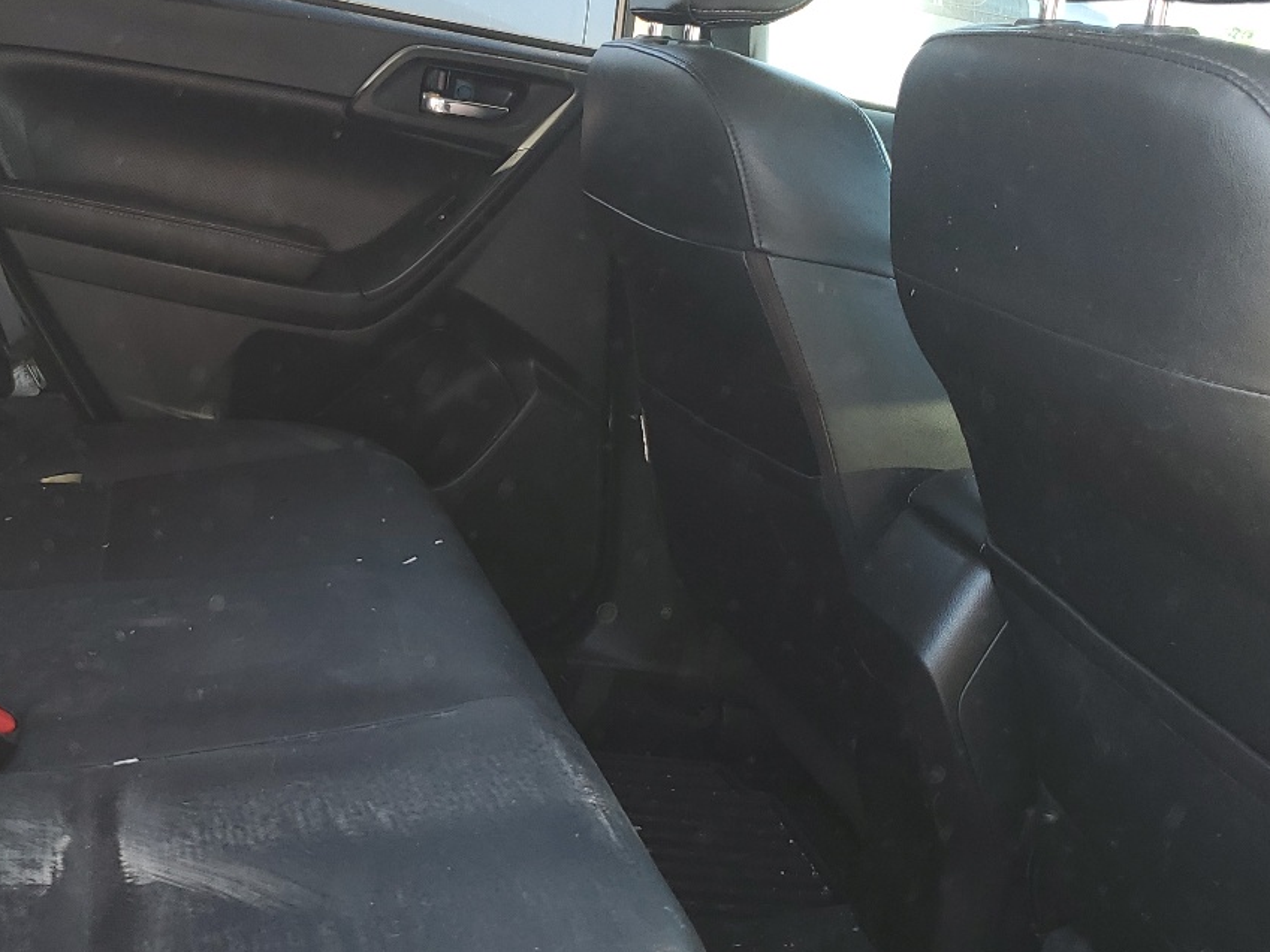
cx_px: 399
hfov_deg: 38.4
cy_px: 409
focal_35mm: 49
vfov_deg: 29.6
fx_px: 1798
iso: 50
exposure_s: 1/145
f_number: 1.5
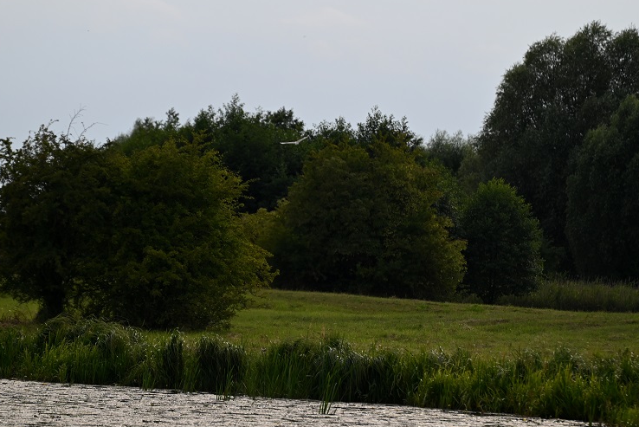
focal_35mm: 386
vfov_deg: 3.6
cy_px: 238
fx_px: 6855
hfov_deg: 5.3
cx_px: 343
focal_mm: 300
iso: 200
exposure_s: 1/1000
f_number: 5.6
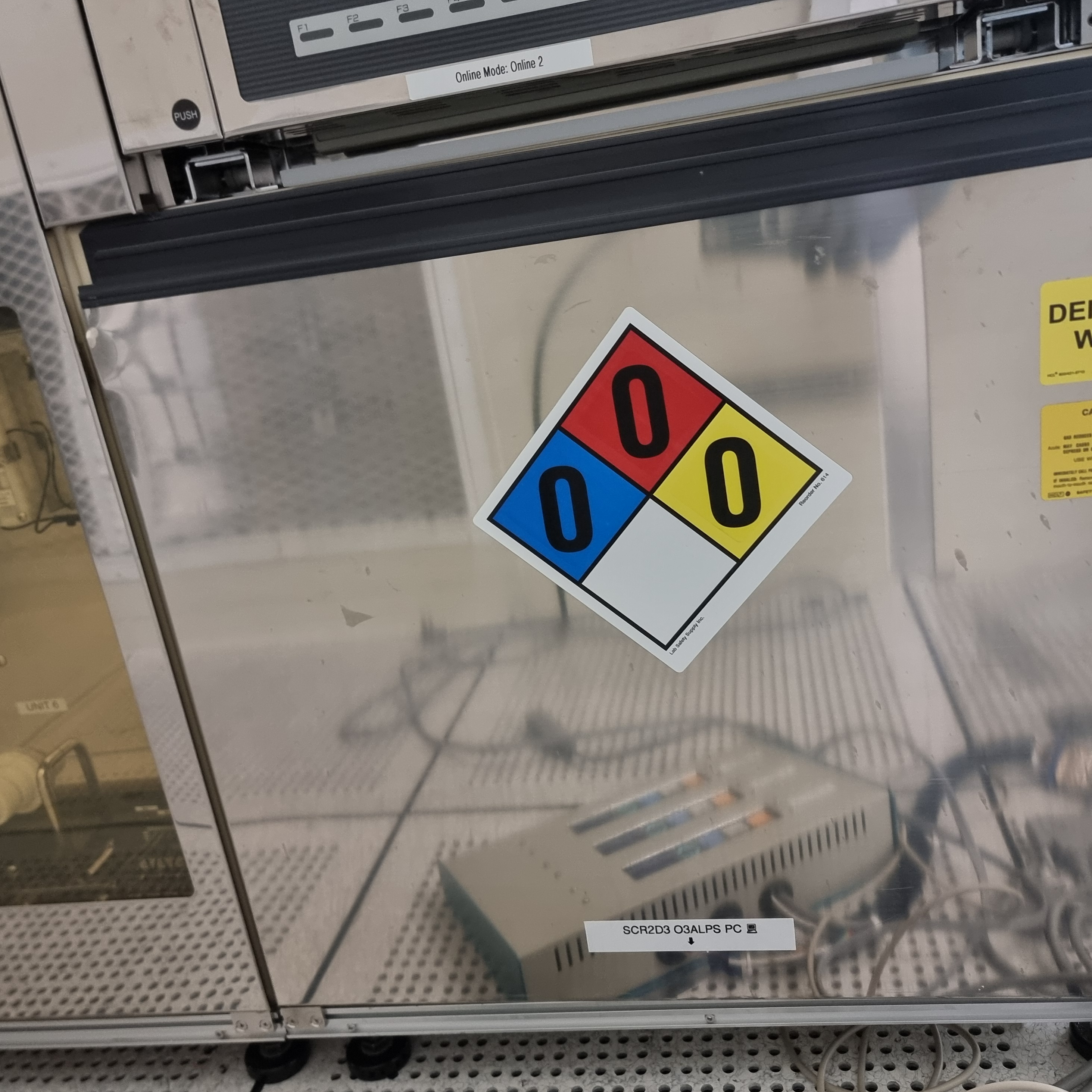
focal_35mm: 29
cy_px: 552
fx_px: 1035
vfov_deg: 55.6
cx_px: 549
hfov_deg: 55.6
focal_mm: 6.7
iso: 400
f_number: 1.8
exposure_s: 1/42
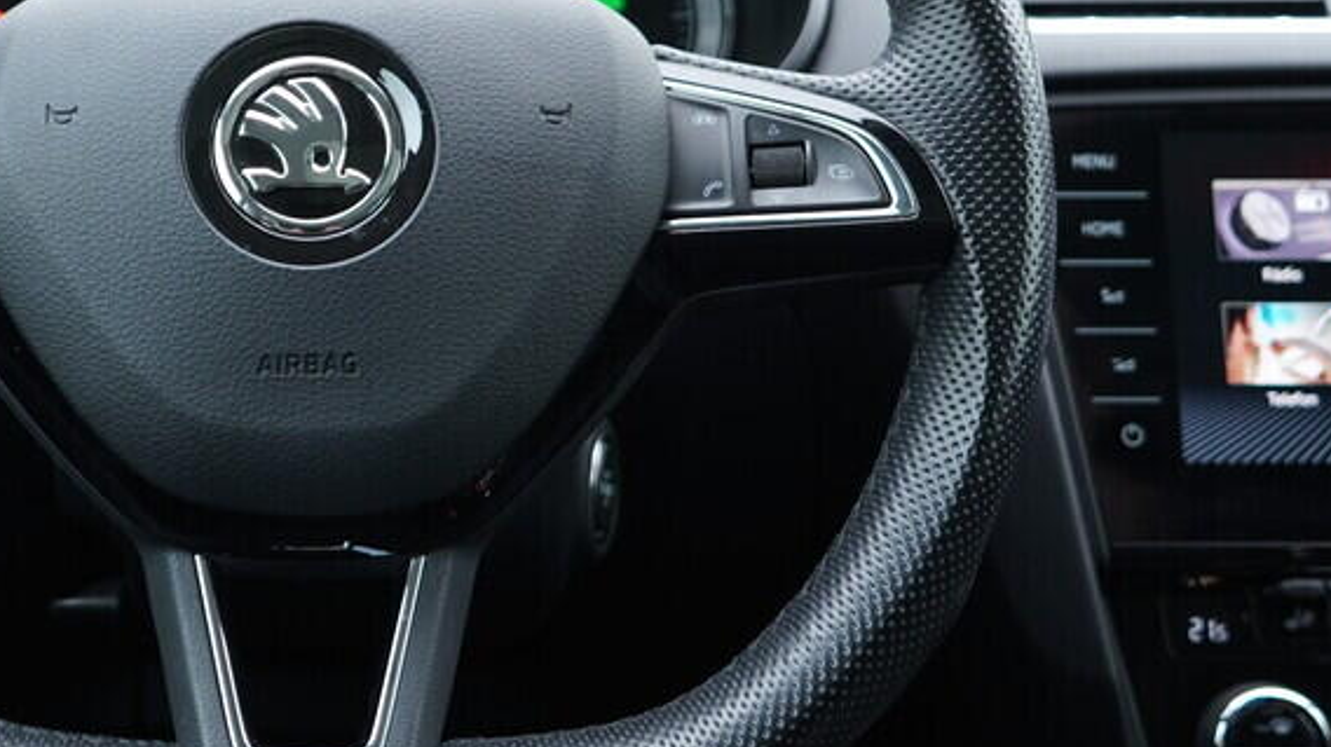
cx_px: 344
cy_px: 191
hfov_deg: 30.5
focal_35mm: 68
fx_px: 2399
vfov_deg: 17.6
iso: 320
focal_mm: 24
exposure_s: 1/40
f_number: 2.8
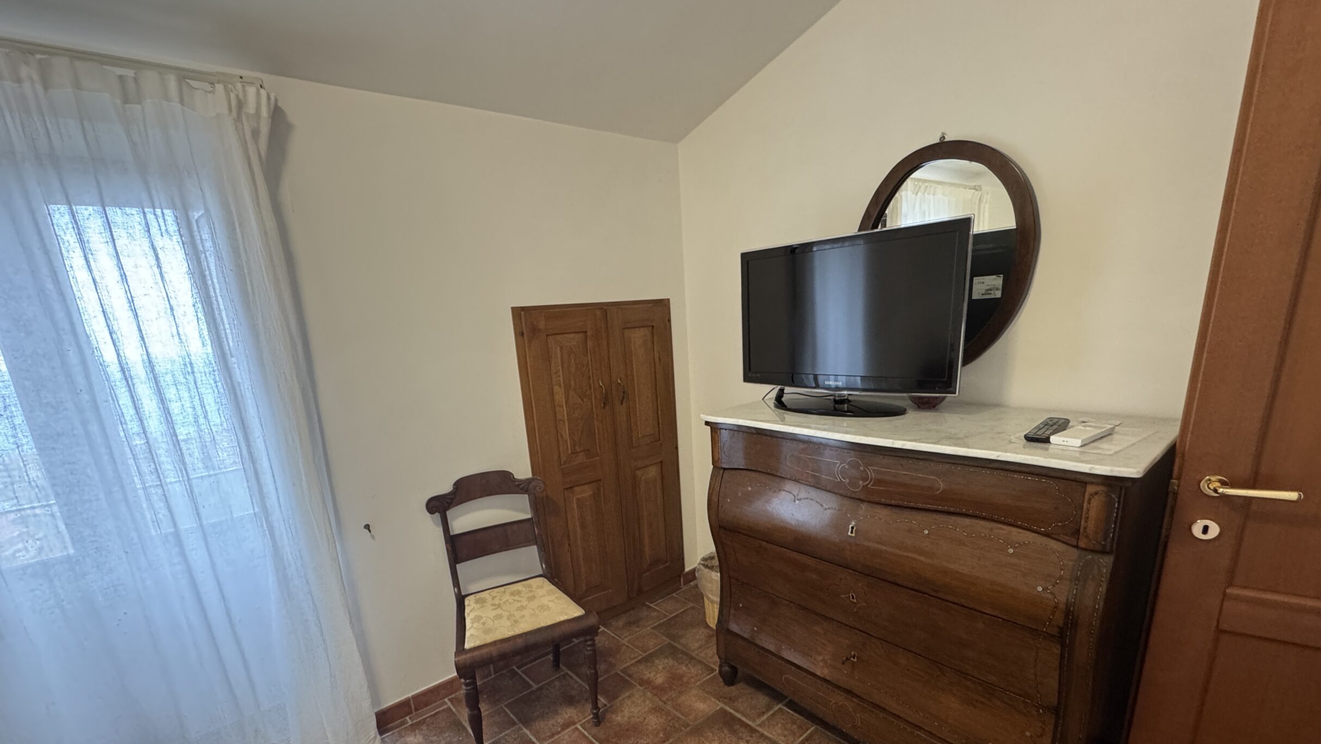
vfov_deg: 66.1
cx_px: 642
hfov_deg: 99.3
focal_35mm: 16
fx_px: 560
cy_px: 467
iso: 400
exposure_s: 1/50
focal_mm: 2.22
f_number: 2.2
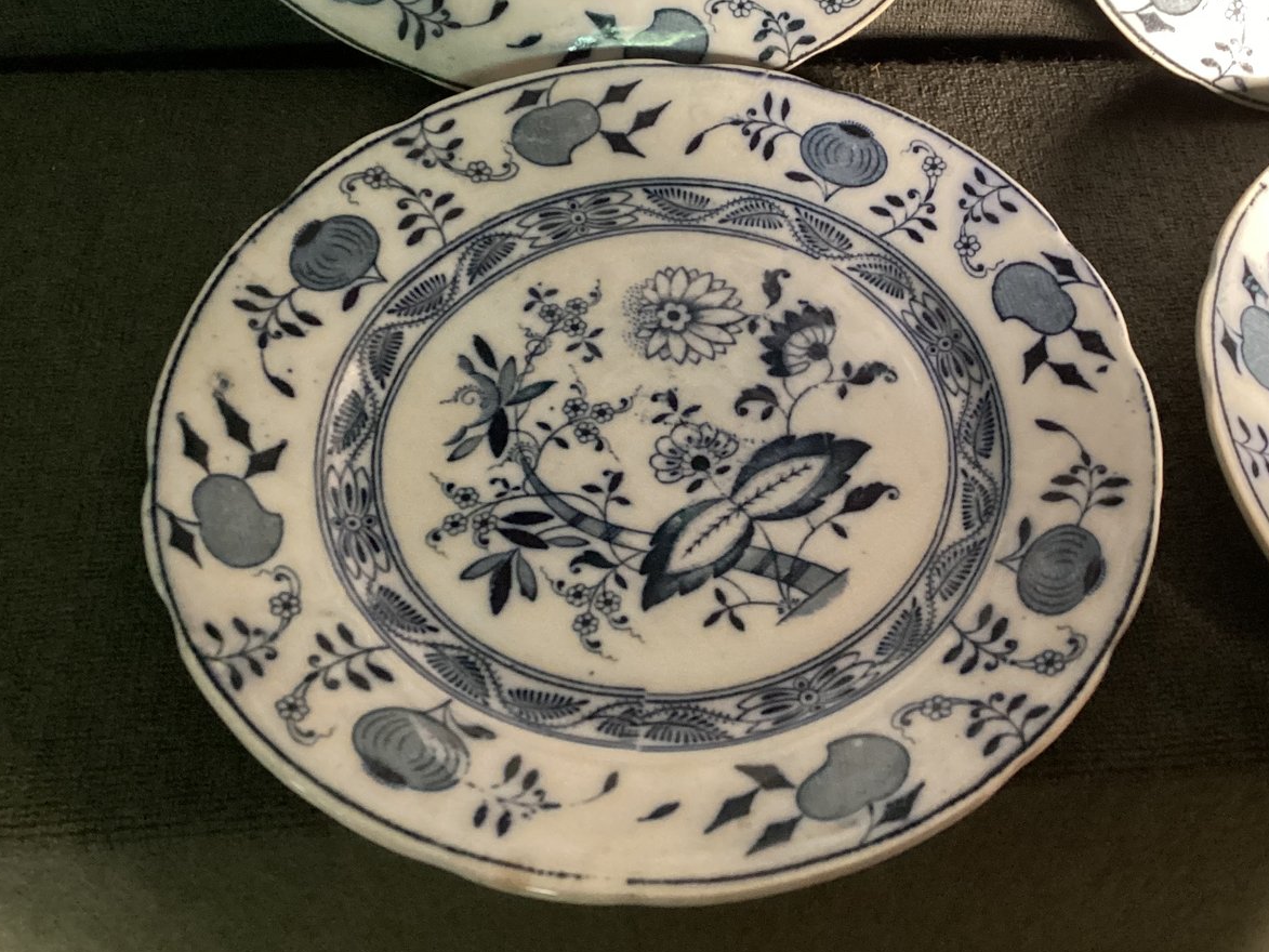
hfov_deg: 46.3
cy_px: 352
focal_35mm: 40
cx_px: 805
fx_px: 1467
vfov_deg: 35.7
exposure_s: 1/40
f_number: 2.4
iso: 320
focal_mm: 3.3
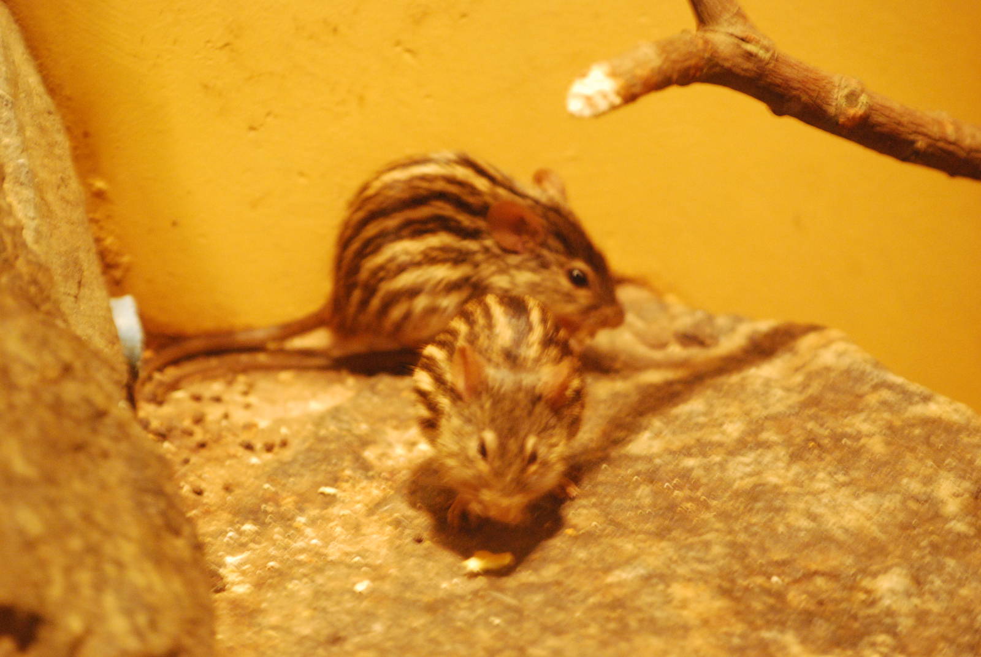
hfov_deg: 8.1
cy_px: 328
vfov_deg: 5.4
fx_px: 6957
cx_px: 490
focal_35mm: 255
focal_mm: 170
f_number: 4.8
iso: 1600
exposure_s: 1/15
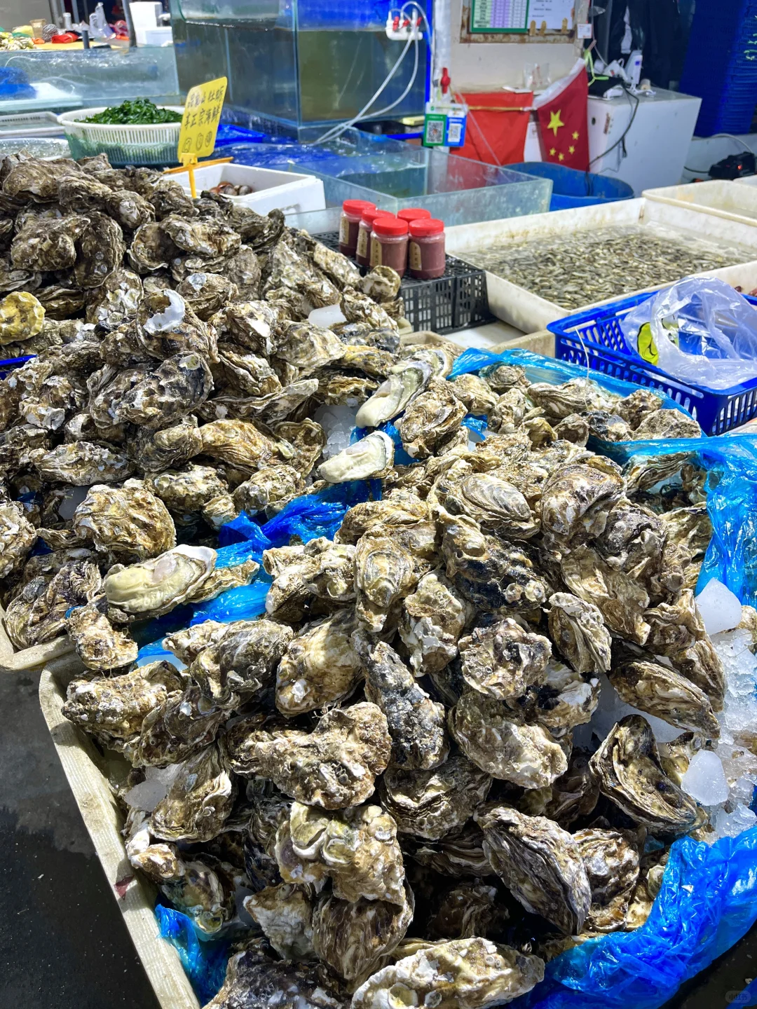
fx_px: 758
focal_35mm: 26
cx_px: 378
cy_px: 504
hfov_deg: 53.1
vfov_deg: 67.3
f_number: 1.6
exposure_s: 1/100
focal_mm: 5.1
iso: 64
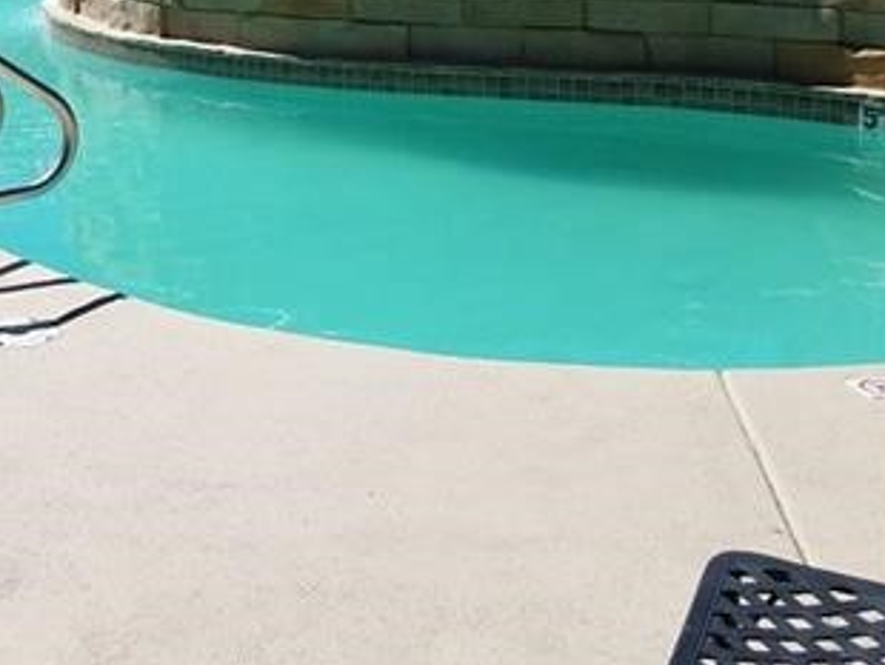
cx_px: 137
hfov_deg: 28.1
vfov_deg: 20.9
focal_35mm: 67
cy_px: -71
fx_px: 1714
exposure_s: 1/4008
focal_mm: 4.2
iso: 50
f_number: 1.7
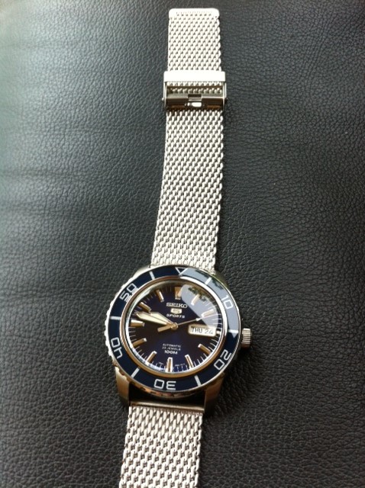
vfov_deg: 52.7
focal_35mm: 35
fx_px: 493
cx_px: 182
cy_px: 244
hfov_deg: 40.6
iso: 100
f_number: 2.8
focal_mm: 3.85
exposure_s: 1/15
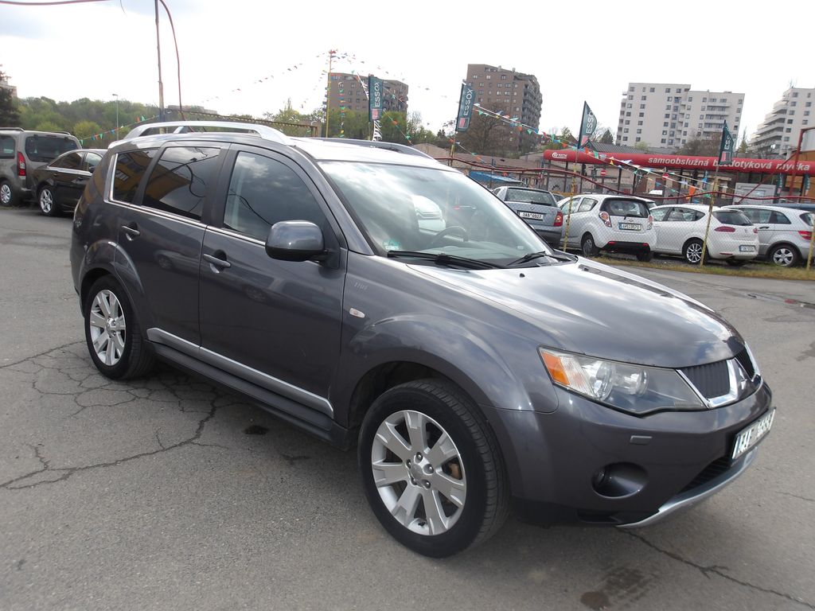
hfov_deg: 65.3
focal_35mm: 27
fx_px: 636
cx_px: 408
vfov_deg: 51.4
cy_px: 306
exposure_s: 1/694
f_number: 3
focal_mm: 4.9
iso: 100
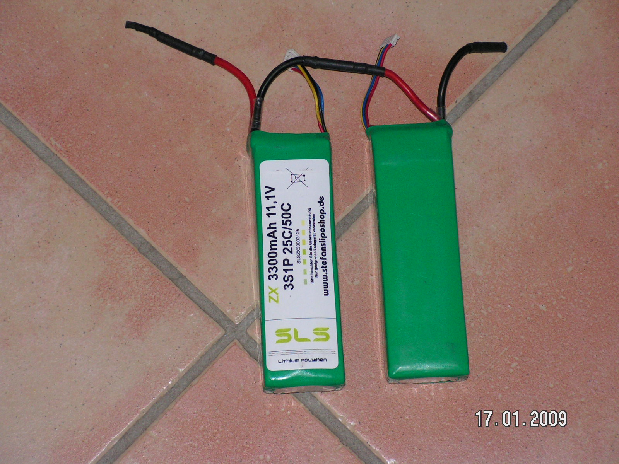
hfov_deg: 15.2
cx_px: 310
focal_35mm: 130
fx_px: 2325
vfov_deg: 11.4
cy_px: 232
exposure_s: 1/125
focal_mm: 21.8
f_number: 3.4
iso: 200
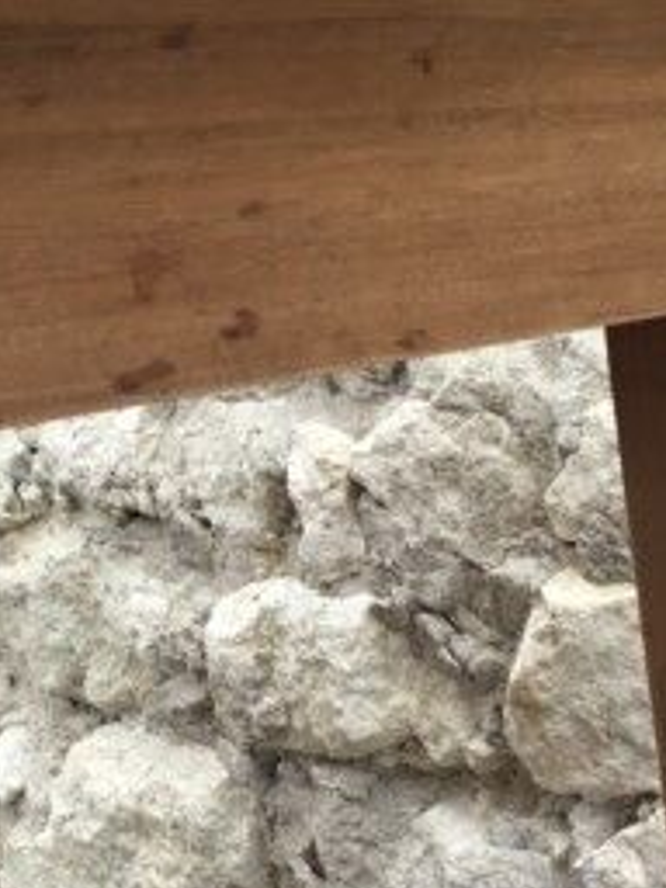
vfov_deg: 20.2
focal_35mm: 97
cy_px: 579
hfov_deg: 15.2
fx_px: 2488
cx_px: 194
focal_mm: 3.3
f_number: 2.4
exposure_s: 1/252
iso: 25
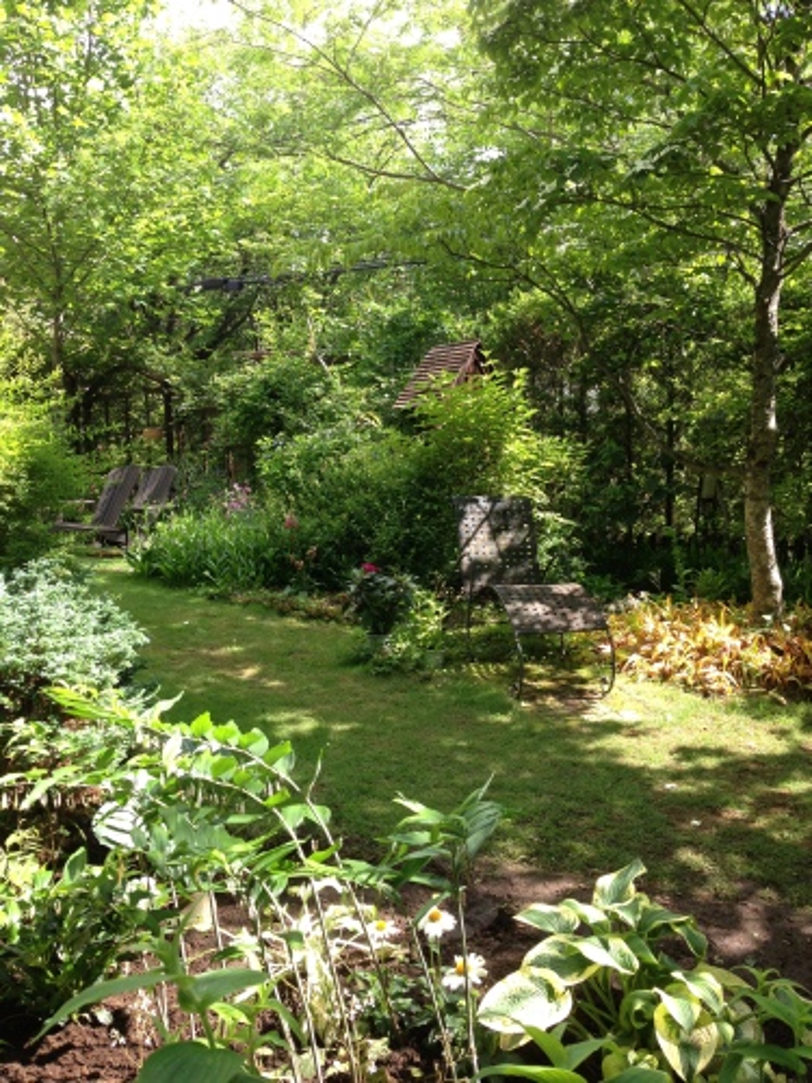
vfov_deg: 55.4
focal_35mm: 33
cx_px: 406
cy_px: 542
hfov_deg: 42.9
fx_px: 1032
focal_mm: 4.13
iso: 50
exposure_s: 1/217
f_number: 2.4
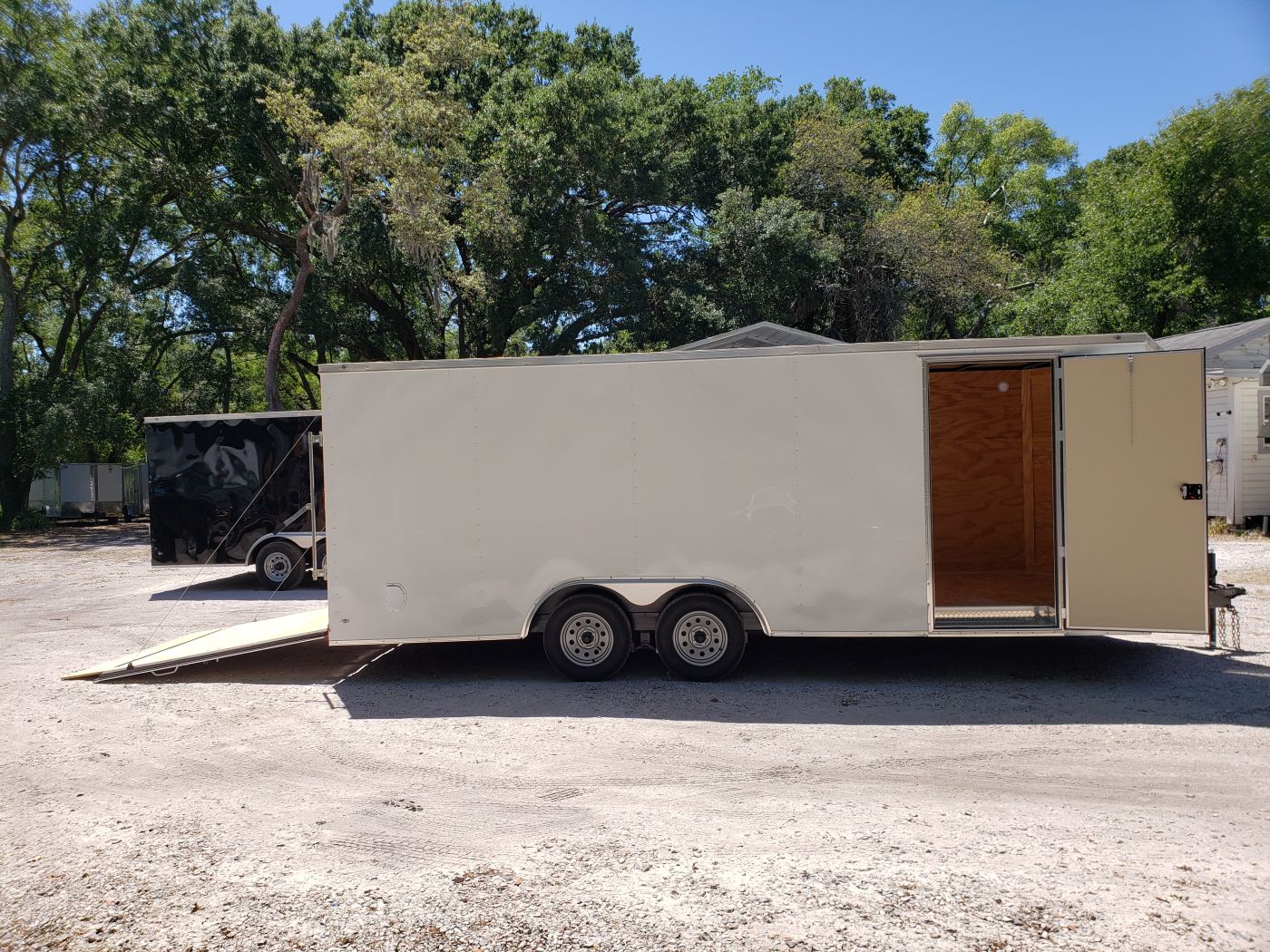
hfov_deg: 67.3
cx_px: 635
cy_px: 476
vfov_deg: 53.1
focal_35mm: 26
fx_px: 954
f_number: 2.4
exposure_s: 1/1266
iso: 50
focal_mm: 4.3
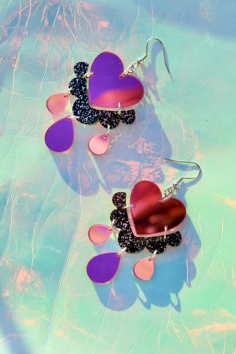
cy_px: 177
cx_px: 118
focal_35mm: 52
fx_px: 511
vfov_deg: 38.2
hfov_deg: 26.0
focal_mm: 35
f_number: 5
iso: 400
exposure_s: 1/1000
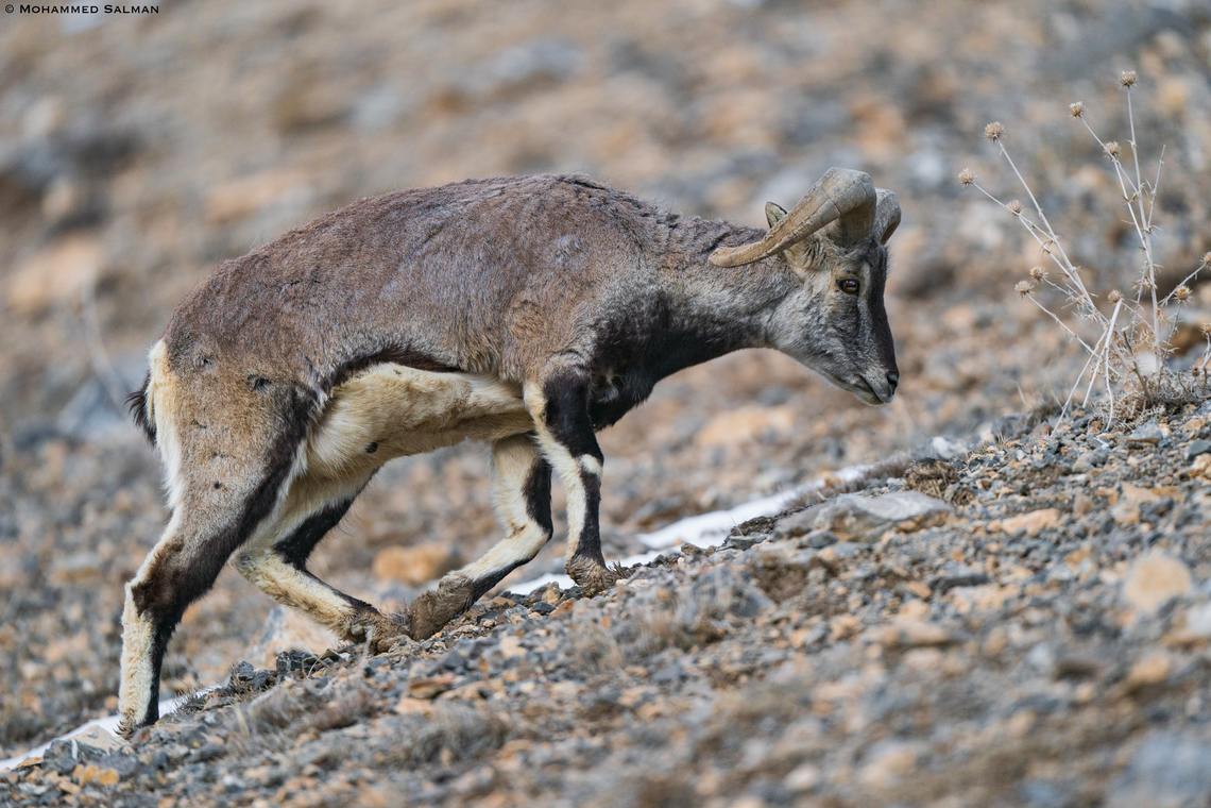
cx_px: 606
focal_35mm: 600
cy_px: 404
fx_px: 20182
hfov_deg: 3.4
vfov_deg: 2.3
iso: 1000
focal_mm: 600
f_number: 4
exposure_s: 1/640
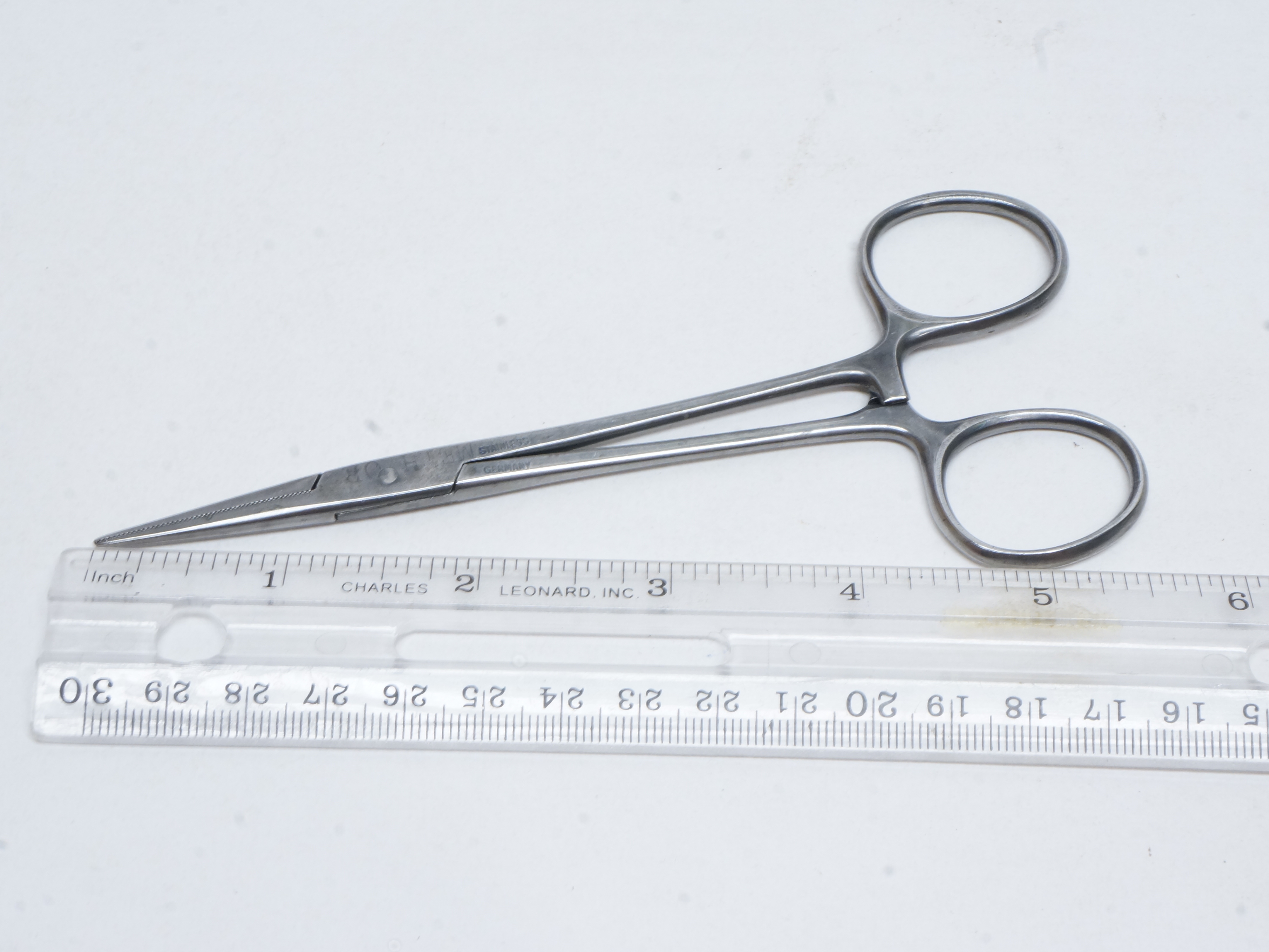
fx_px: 2696
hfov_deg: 26.5
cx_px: 703
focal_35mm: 74
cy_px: 477
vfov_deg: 20.0
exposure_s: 1/6
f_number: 20
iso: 800
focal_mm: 45
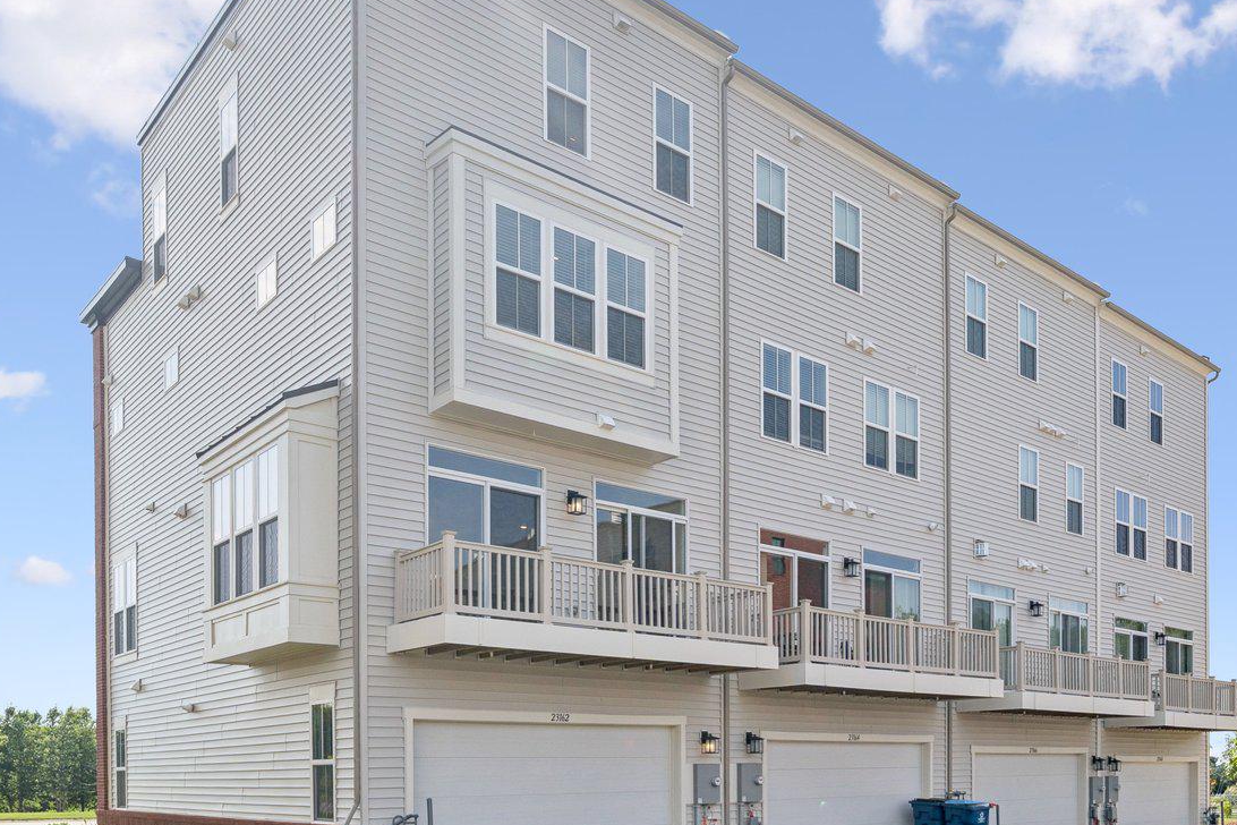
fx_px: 1031
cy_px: 582
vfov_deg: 42.7
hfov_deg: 61.5
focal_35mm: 30
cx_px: 727
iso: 200
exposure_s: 1/1000
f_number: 6.3
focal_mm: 16
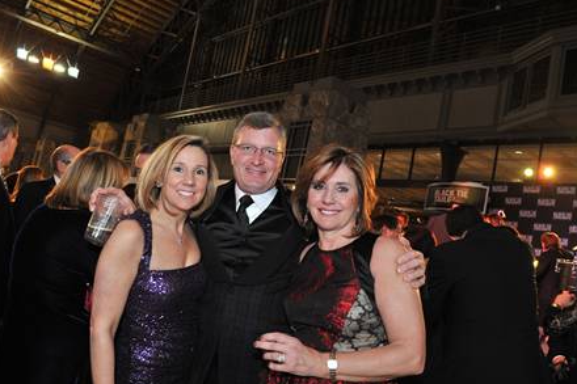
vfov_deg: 43.5
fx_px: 481
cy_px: 219
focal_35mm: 30
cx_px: 249
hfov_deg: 61.7
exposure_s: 1/50
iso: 1250
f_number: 5.6
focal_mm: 24
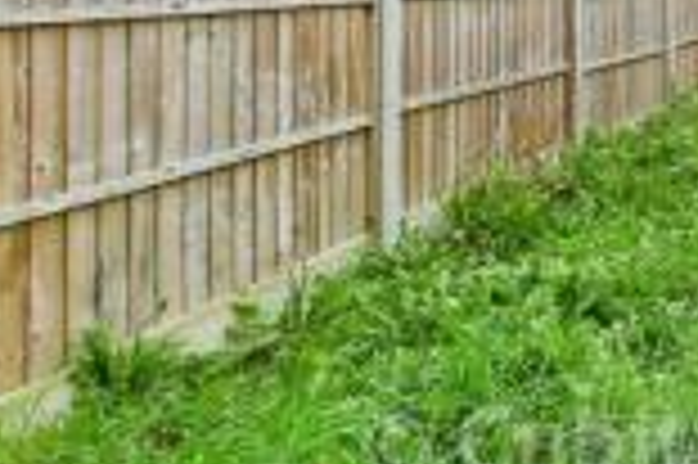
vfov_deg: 26.8
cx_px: 1058
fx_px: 891
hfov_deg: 27.9
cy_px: -47
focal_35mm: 46
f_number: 8
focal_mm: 10
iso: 160
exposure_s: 1/80
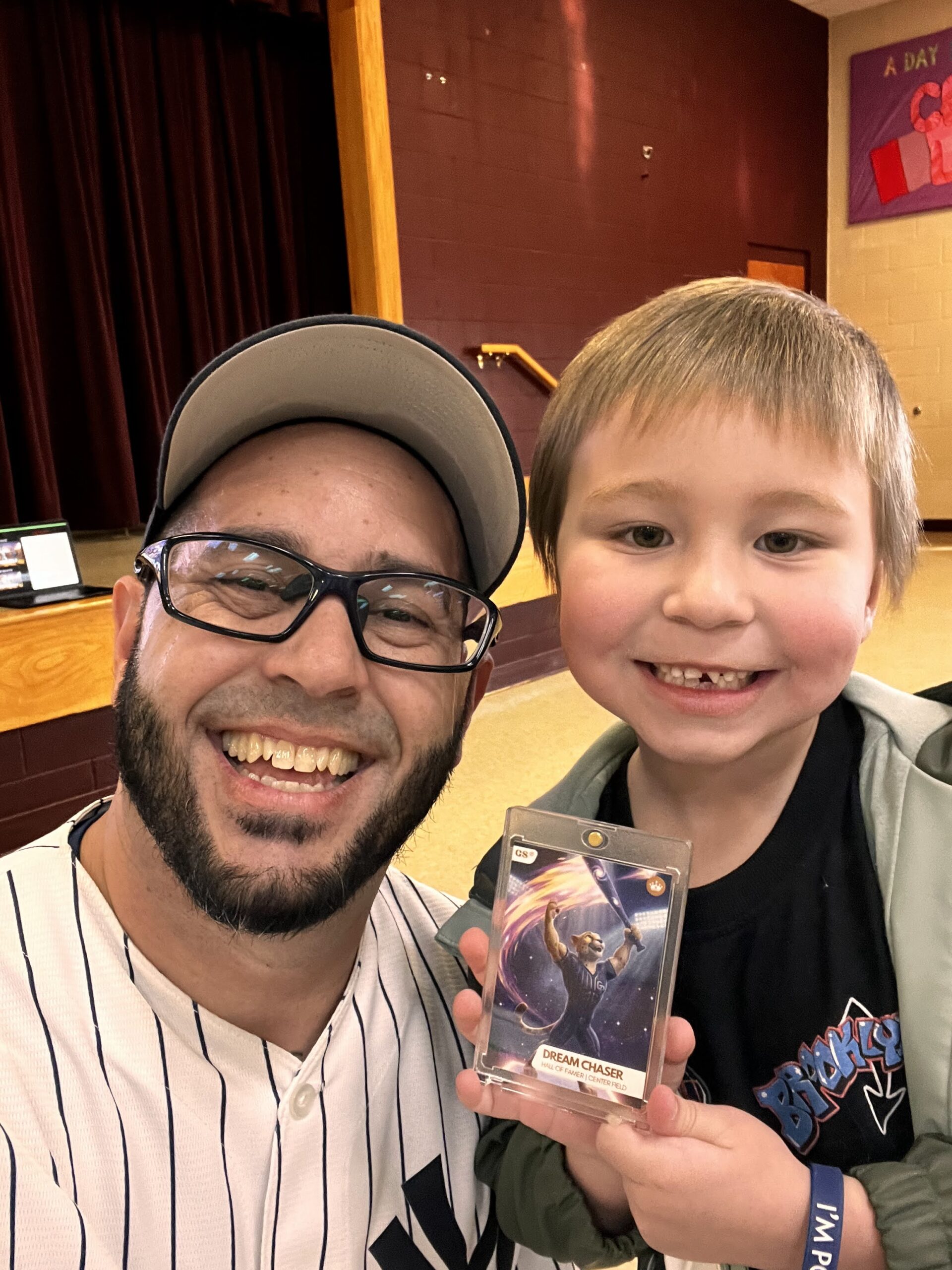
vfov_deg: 60.0
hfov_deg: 46.8
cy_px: 635
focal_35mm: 30
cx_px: 476
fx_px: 1100
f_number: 2.2
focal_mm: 2.71
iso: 320
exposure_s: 1/40
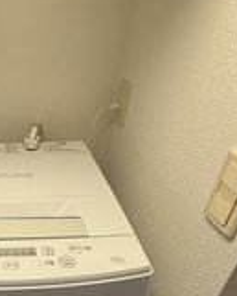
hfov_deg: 38.8
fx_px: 298
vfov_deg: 51.9
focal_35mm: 34
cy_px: 195
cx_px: 4
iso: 250
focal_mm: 2.22
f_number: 2.2
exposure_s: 1/100
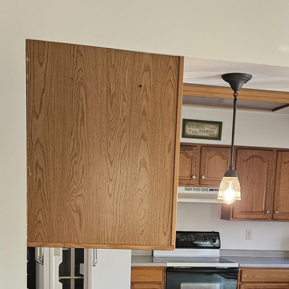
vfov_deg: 28.6
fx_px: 538
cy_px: 272
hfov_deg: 30.0
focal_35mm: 57
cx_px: 153
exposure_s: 1/120
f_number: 1.8
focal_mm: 5.4
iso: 200
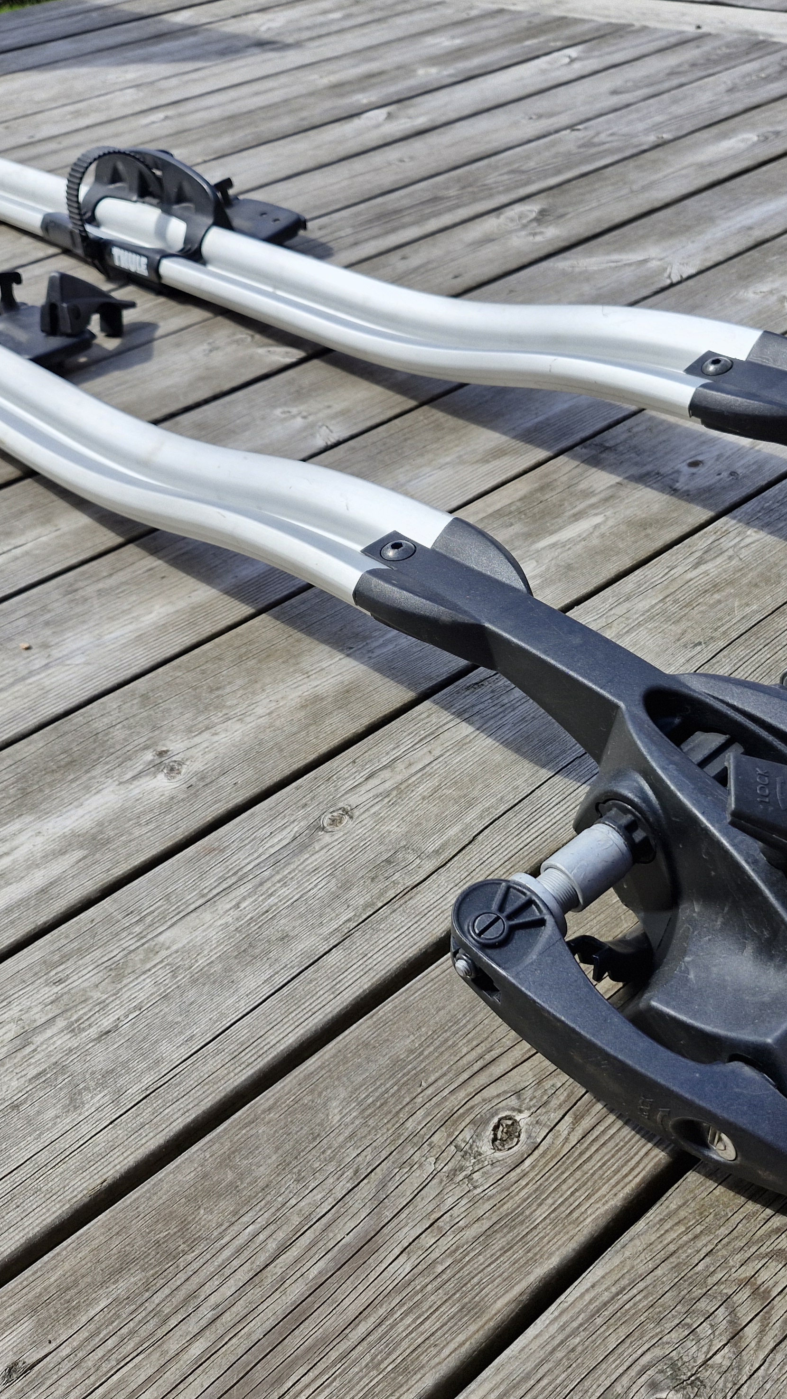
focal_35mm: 34
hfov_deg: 34.5
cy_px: 689
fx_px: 1262
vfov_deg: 58.0
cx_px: 470
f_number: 1.8
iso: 50
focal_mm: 5.54
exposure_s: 1/1244
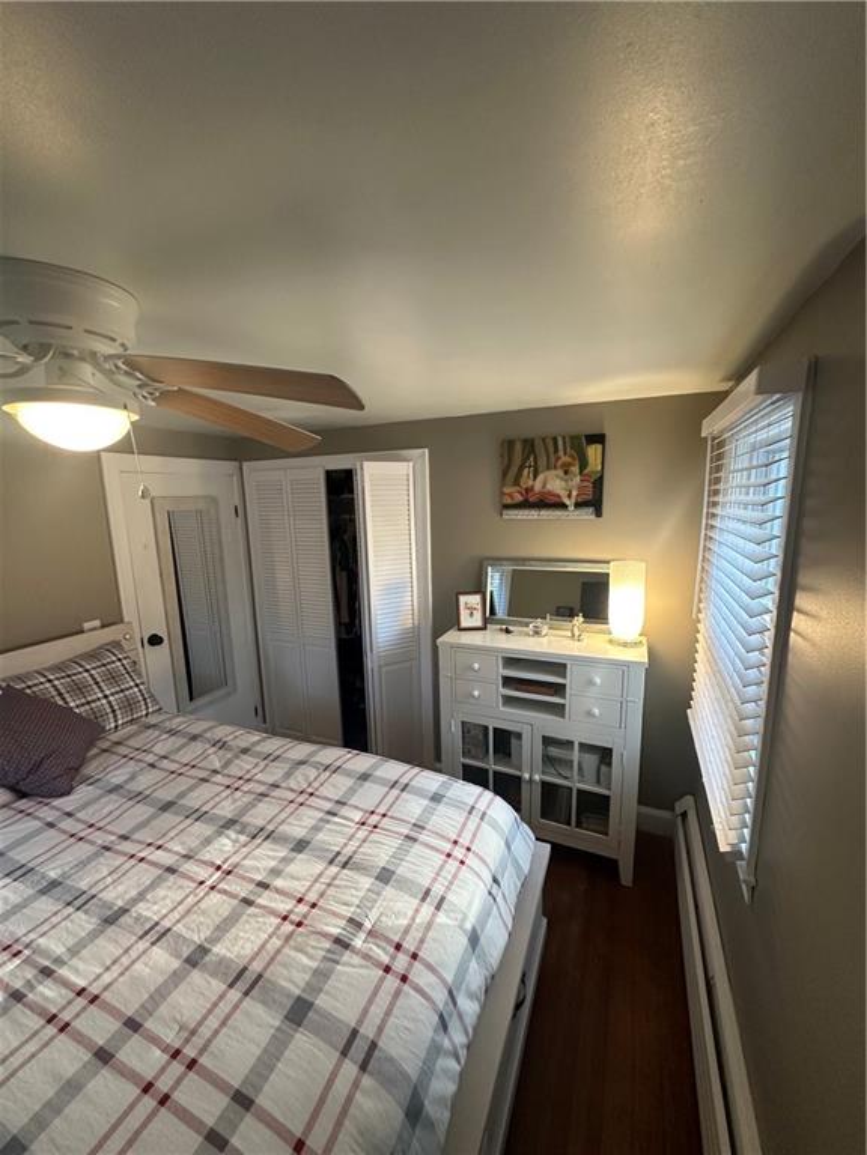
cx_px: 434
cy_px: 578
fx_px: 468
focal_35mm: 14
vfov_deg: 102.1
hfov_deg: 85.7
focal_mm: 2.22
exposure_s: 1/60
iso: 200
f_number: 2.2
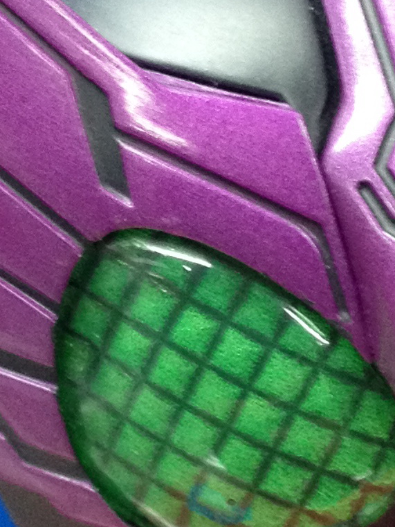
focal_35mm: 150
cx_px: 183
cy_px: 262
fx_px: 2283
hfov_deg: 9.9
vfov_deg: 13.2
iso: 200
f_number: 2.4
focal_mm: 4.28
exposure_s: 1/20
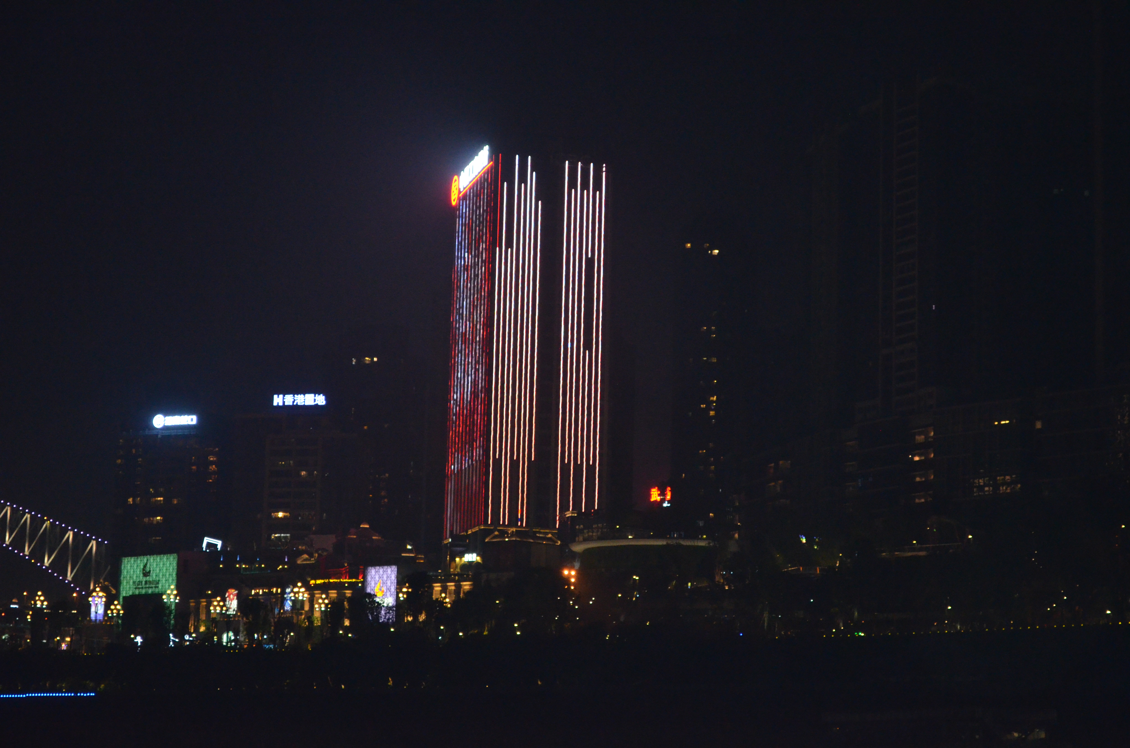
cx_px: 565
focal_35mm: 78
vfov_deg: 17.4
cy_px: 374
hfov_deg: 26.0
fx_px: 2443
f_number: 5.6
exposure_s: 1/60
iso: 3200
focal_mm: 52
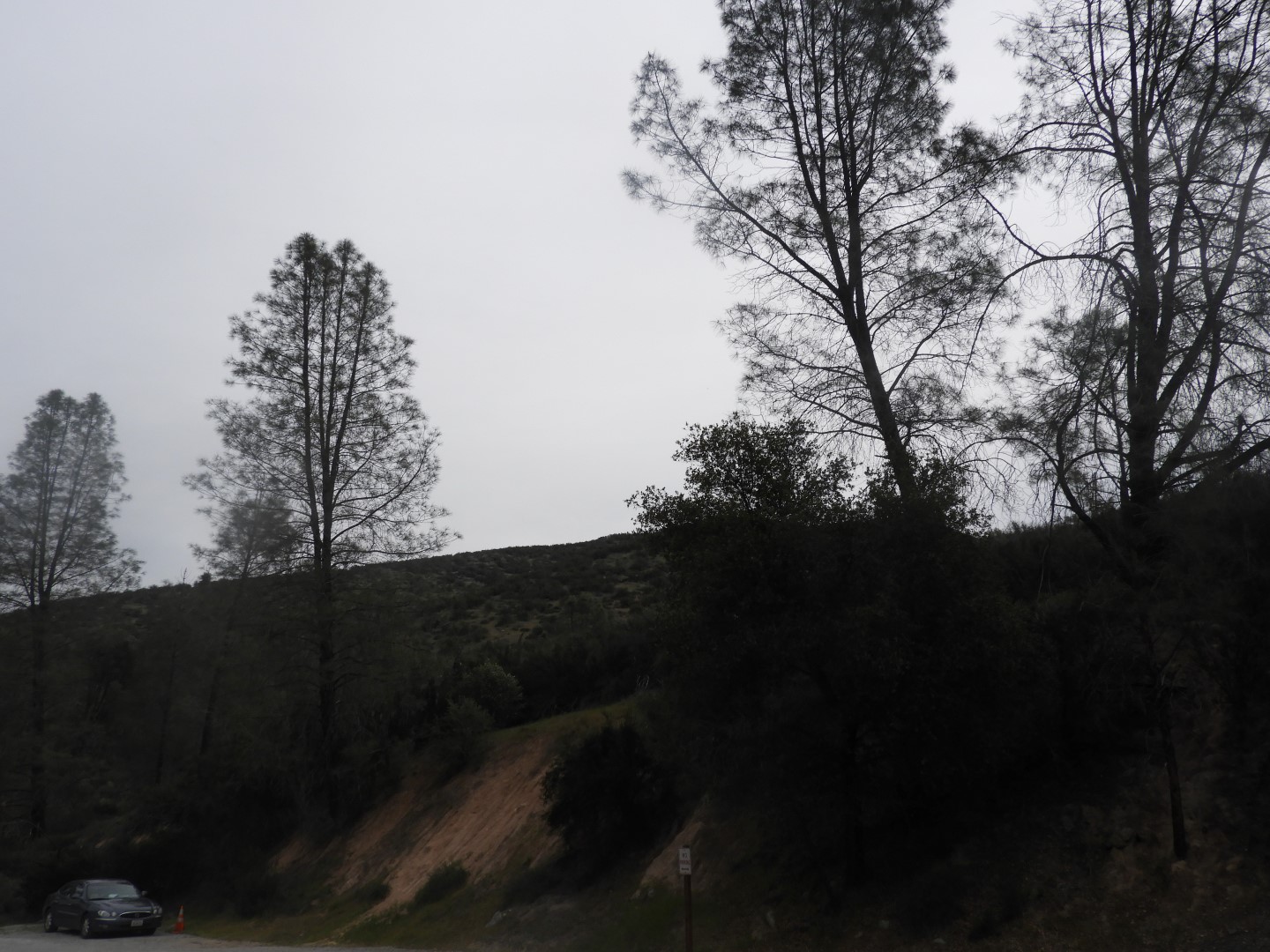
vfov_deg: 46.8
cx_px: 635
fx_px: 1101
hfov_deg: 60.0
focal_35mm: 30
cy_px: 476
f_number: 3.5
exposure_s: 1/1000
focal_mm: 5.4
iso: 100
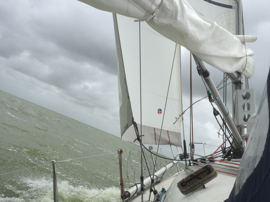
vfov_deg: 48.2
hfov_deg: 61.7
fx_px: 226
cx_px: 135
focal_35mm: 29
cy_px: 101
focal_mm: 4.15
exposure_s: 1/3049
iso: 32
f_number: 2.2
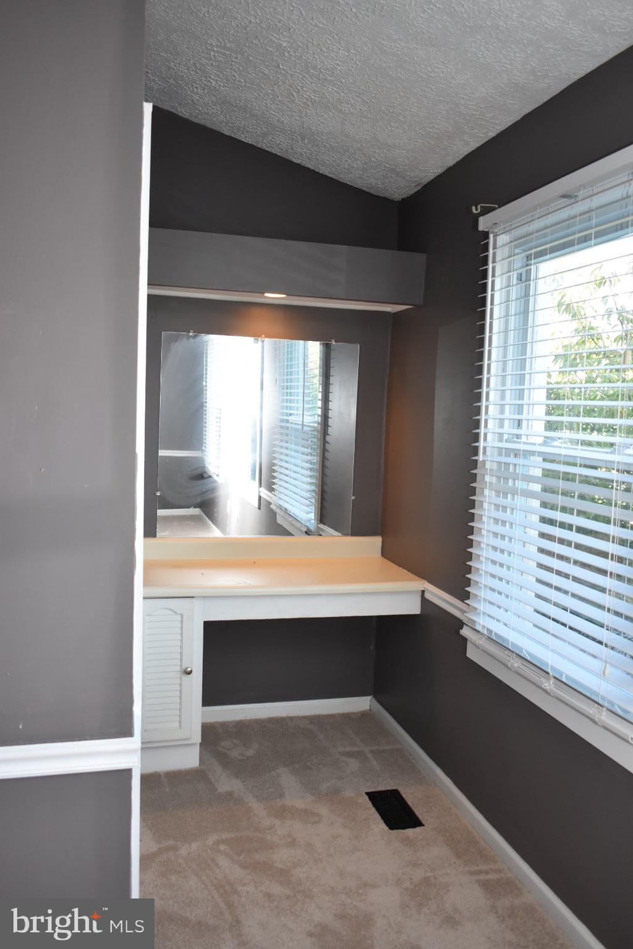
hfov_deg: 43.6
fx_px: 791
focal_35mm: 30
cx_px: 316
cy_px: 474
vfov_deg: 61.9
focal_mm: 20
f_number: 3.5
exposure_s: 1/200
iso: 800
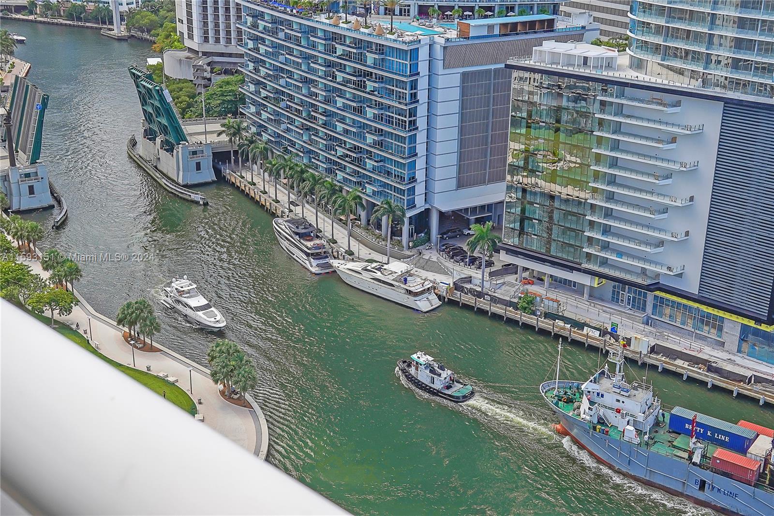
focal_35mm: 45
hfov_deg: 43.6
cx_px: 387
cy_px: 258
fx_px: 967
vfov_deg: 29.9
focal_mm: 30
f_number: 10
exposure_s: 1/200
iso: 320
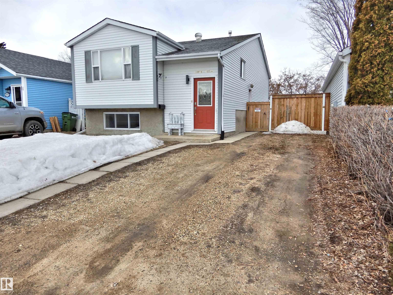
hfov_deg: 71.6
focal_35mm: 24
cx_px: 196
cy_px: 148
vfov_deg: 56.8
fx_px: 272
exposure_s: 1/800
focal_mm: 4.3
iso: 80
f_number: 3.4
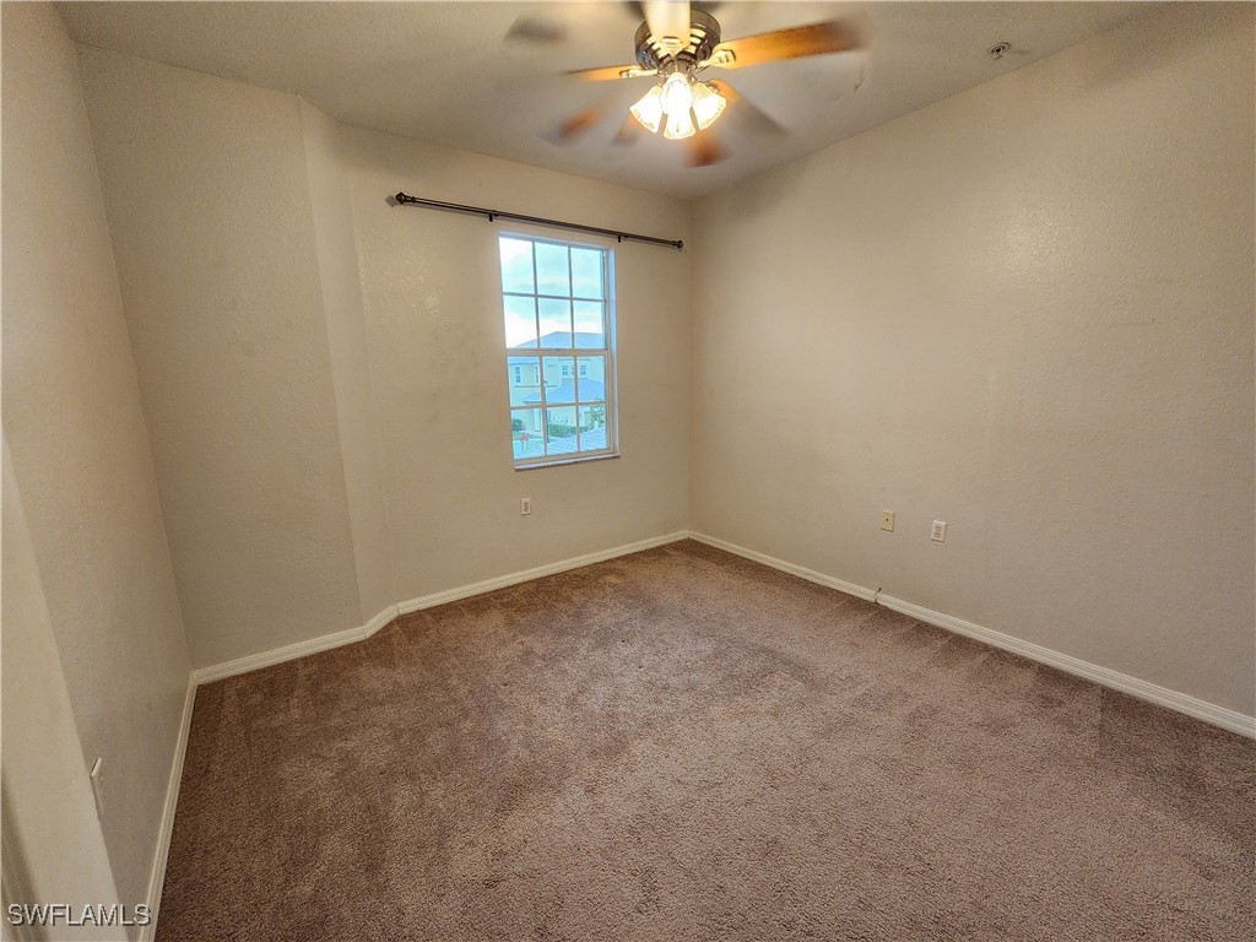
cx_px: 628
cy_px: 471
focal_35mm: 13
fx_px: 472
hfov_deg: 106.2
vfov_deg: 89.9
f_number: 2.2
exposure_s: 1/60
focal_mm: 2.2
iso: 125
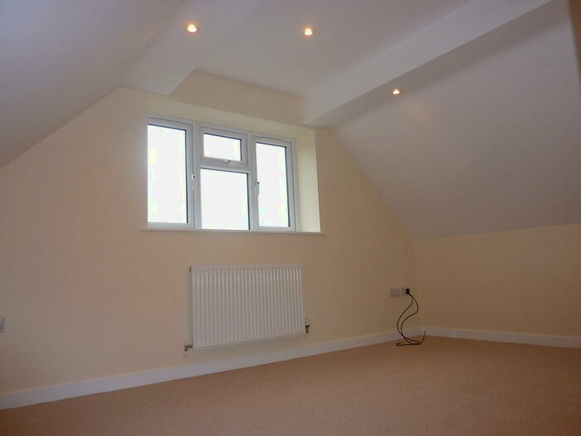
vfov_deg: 54.9
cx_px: 290
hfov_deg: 69.4
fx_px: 420
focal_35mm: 25
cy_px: 218
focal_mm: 4.1
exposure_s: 1/100
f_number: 3.3
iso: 100
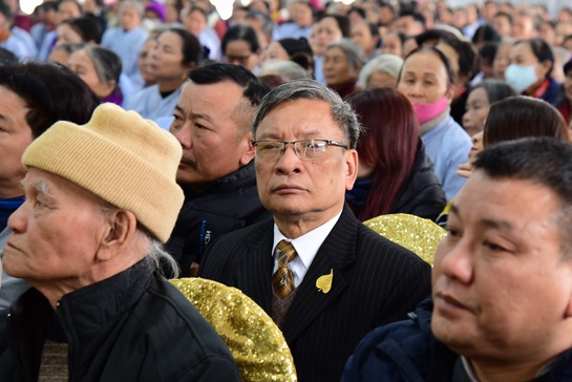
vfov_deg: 14.7
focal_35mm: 93
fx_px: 1478
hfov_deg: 21.9
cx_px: 324
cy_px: 195
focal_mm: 78
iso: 1250
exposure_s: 1/30
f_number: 5.6
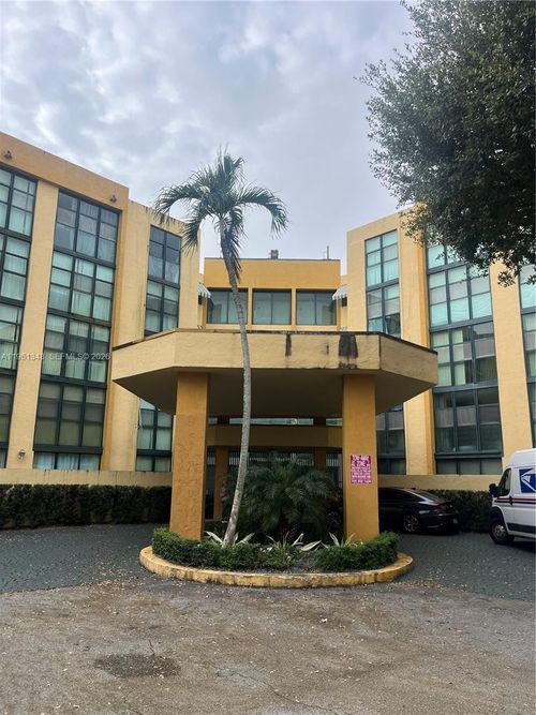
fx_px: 537
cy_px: 358
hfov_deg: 53.0
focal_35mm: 26
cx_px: 268
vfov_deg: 67.3
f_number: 1.6
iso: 50
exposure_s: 1/2825
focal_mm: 5.1
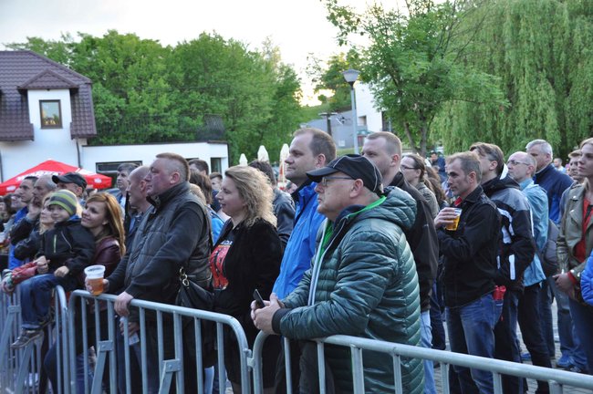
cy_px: 197
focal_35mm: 66
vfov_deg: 20.6
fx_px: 1086
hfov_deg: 30.5
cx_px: 296
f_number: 4.5
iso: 640
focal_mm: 44
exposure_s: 1/125
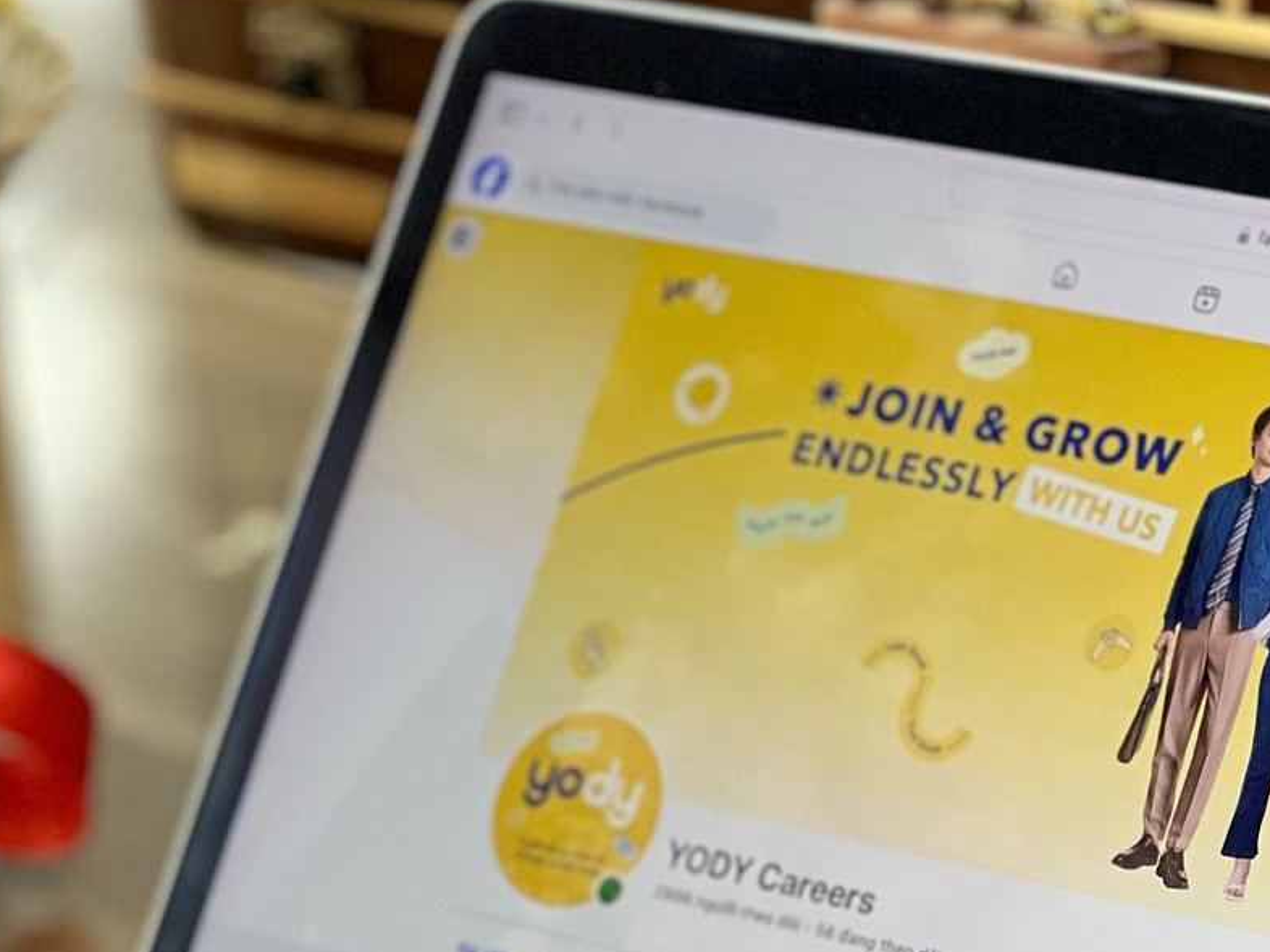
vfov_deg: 7.5
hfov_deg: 10.1
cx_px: 900
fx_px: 7189
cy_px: 986
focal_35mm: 196
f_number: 2.8
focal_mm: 9
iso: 125
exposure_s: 1/50
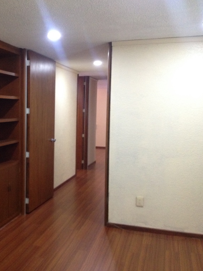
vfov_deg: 40.4
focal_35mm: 47
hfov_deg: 29.7
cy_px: 135
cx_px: 26
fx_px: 368
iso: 320
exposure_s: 1/20
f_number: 2.4
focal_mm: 4.28
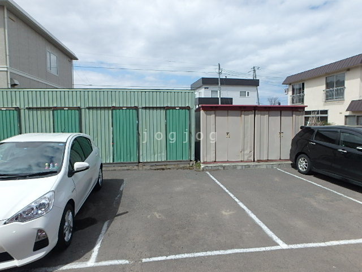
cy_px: 136
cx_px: 181
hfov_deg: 79.0
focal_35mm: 21
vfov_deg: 63.4
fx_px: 220
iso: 125
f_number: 6
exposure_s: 1/640
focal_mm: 3.7
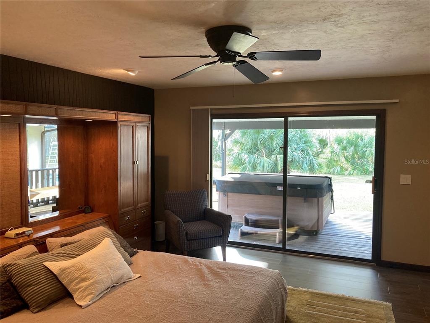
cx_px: 215
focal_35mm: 28
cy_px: 162
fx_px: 348
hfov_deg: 63.4
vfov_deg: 49.7
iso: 160
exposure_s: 1/60
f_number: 1.8
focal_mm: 3.99
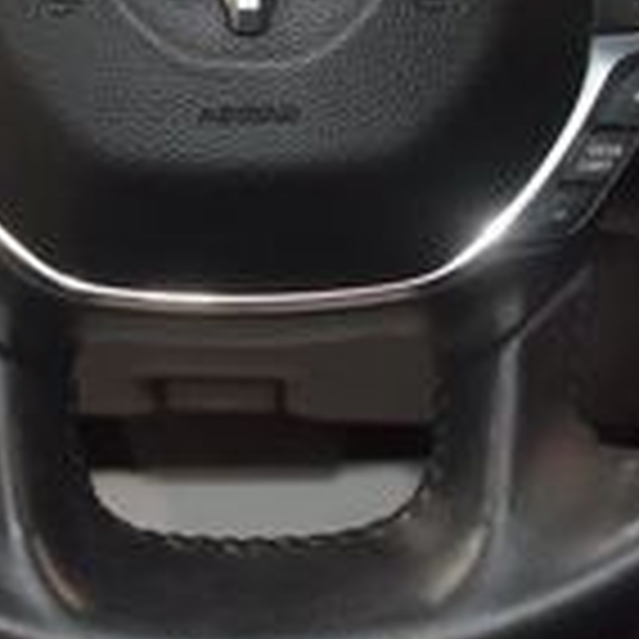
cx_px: 238
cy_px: -65
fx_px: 3235
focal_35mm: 155
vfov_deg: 11.1
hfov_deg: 11.3
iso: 1000
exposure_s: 1/60
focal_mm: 27
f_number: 3.8
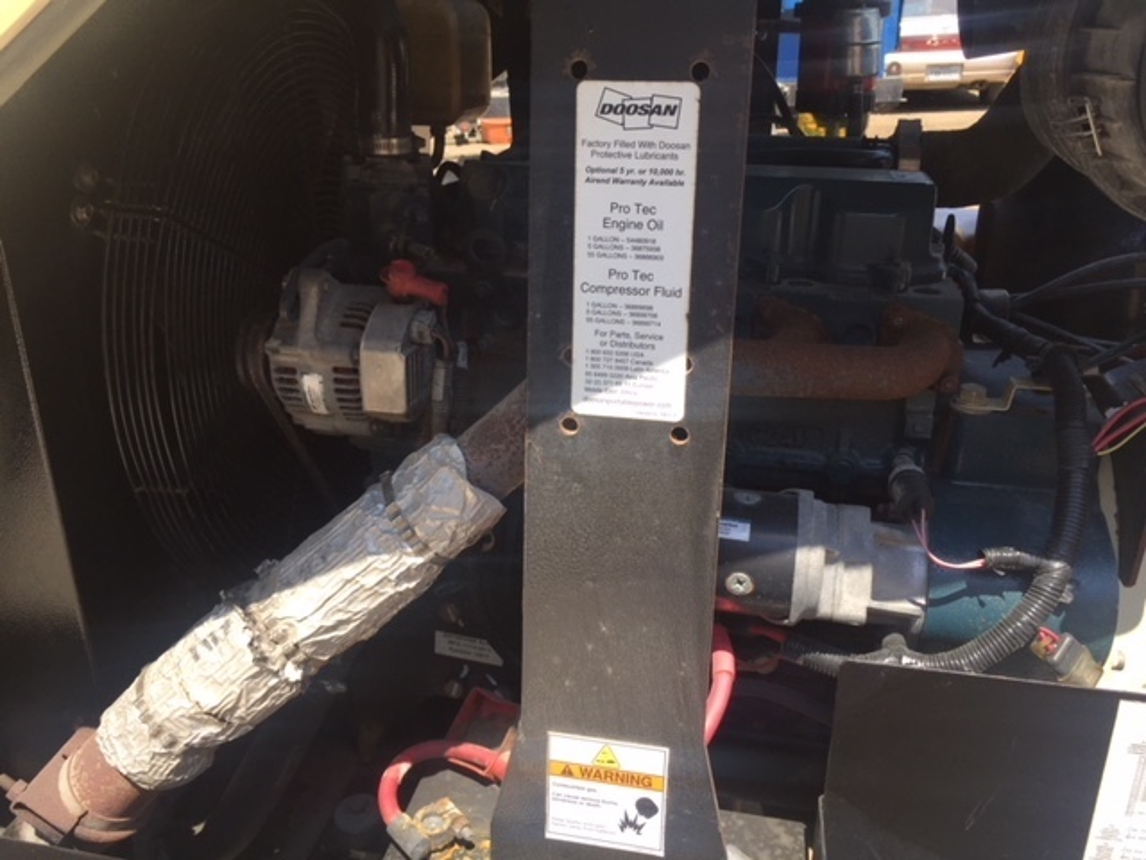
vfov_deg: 48.2
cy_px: 430
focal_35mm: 29
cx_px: 573
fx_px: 960
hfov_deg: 61.7
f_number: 2.2
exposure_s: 1/659
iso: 32
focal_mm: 4.15
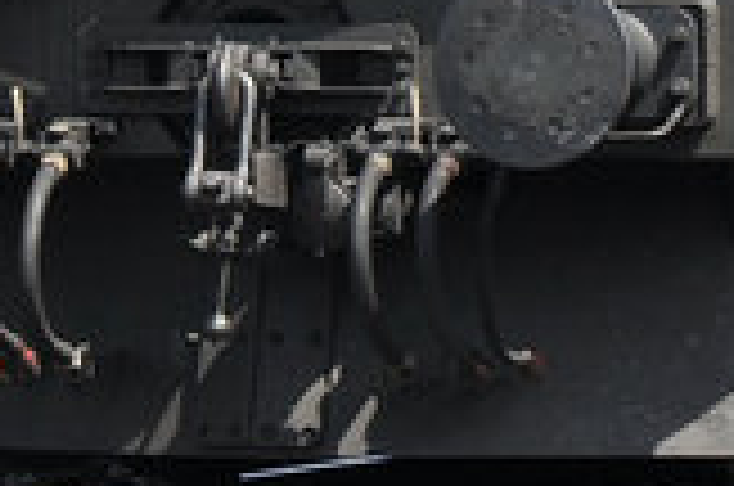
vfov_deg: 2.2
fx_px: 12386
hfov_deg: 3.4
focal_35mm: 609
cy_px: -902
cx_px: 896
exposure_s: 1/1000
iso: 200
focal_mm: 55
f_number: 5.6
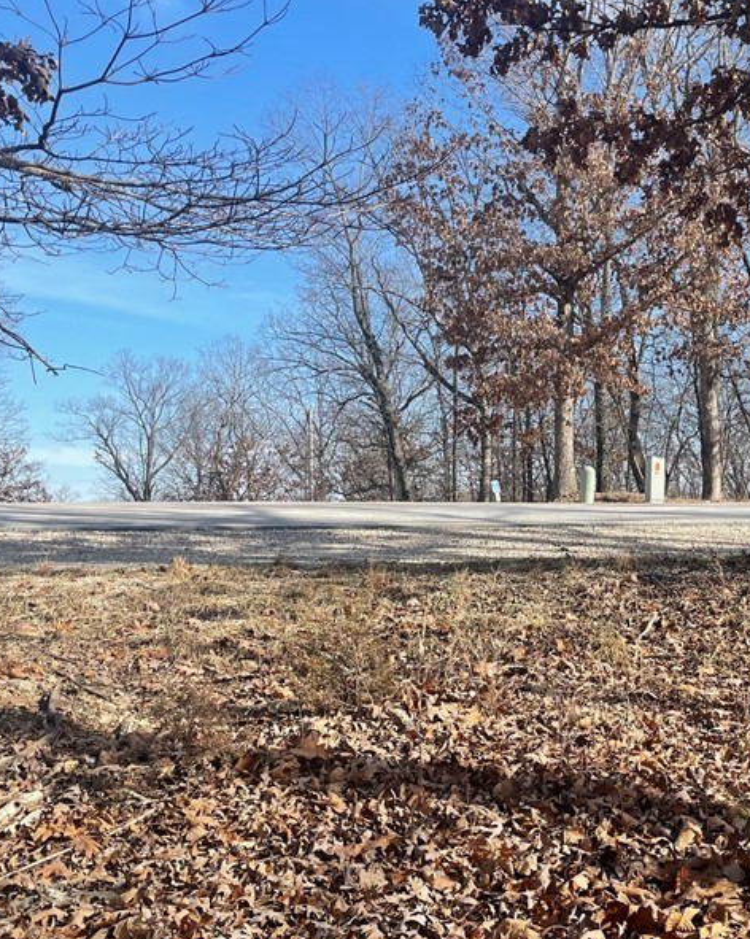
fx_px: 1222
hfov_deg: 33.6
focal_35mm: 44
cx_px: 540
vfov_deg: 42.0
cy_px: 493
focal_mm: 4.2
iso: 32
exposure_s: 1/1742
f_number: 1.6
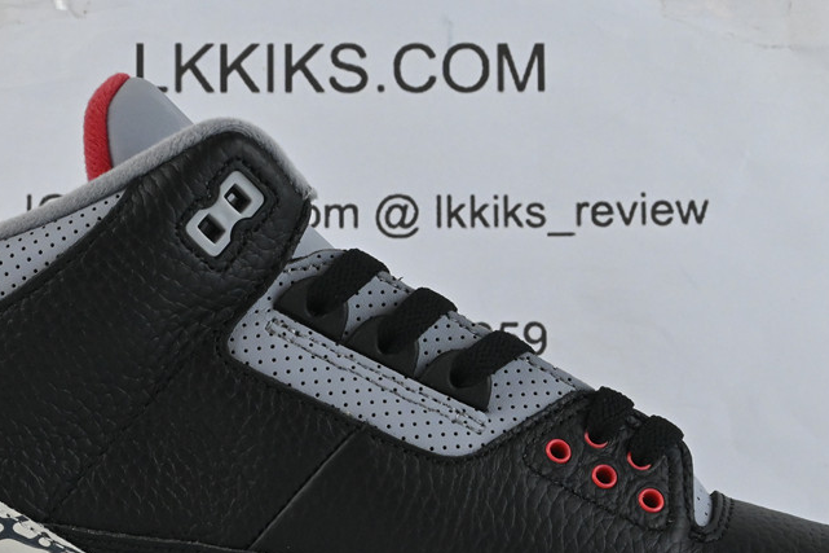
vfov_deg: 13.1
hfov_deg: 19.6
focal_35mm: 104
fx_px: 2393
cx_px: 366
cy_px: 487
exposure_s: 1/125
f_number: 11
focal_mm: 37
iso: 1600
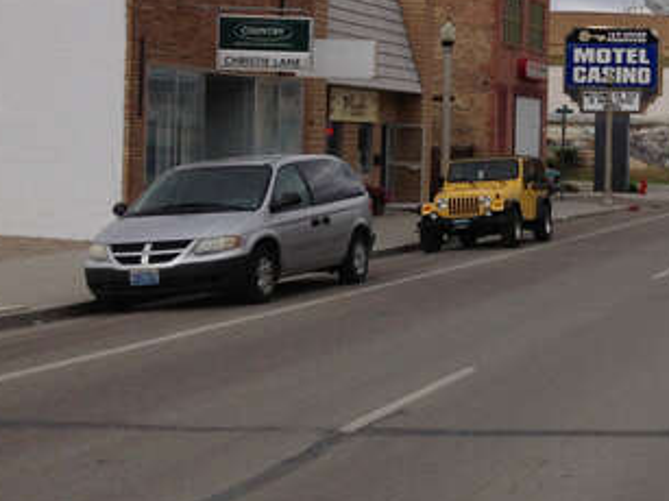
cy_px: 120
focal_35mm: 86
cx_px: 856
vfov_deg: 17.1
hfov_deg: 20.8
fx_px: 1661
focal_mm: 4.13
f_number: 2.4
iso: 50
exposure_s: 1/1063
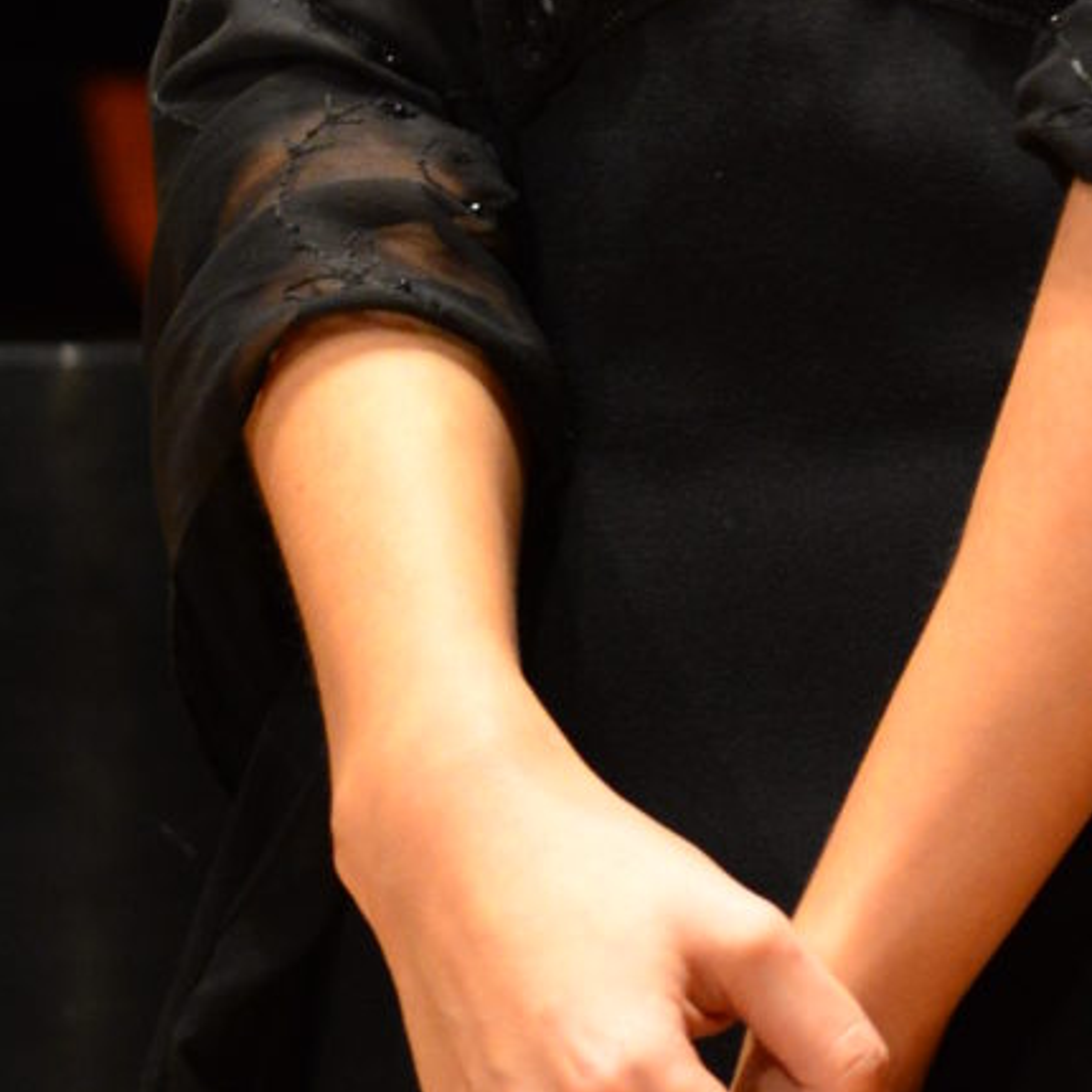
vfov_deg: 1.7
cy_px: -630
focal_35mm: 1012
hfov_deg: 1.7
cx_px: 1230
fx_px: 36119
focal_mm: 200
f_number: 2.8
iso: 2000
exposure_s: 1/250
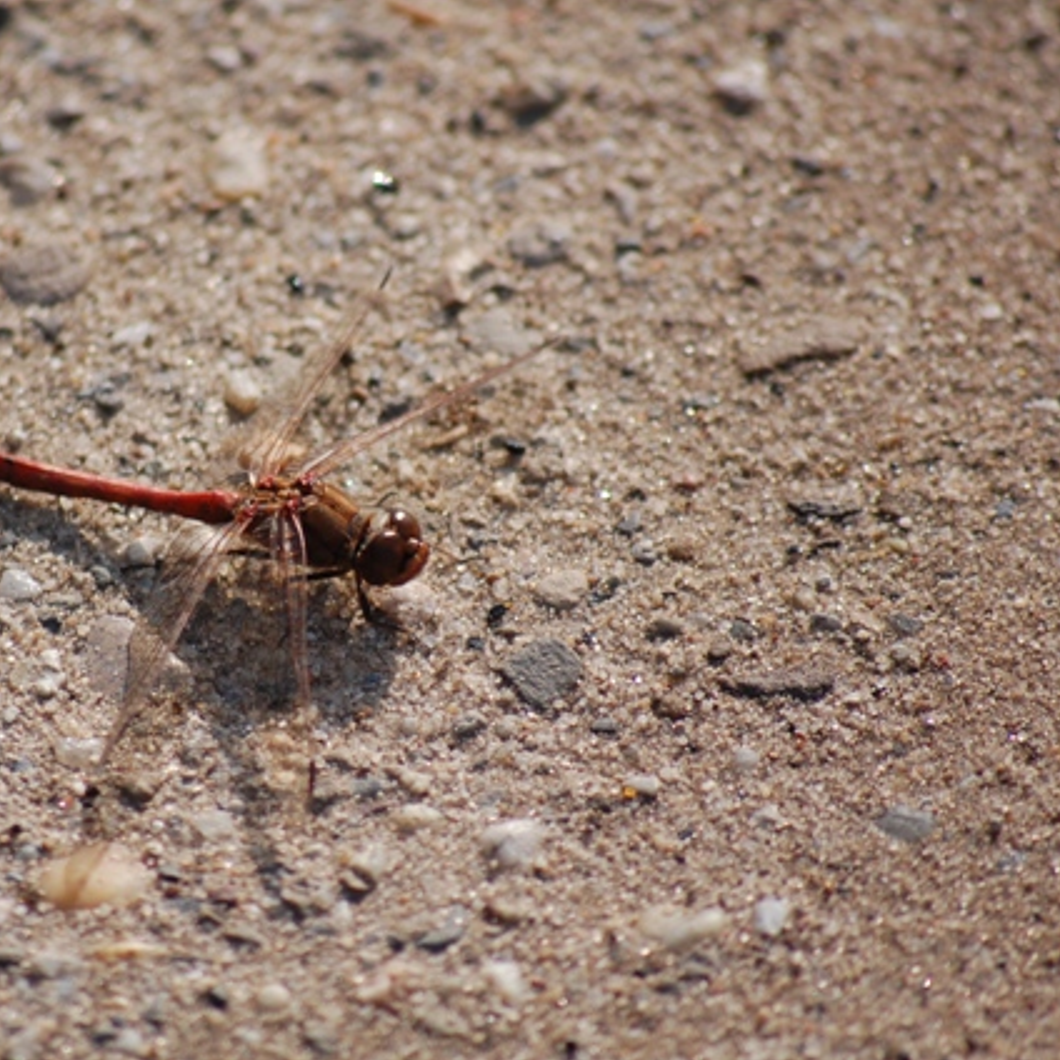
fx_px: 19990
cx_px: 288
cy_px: 530
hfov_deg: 3.0
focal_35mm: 577
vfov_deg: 3.0
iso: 400
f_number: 5.6
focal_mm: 300
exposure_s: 1/1250
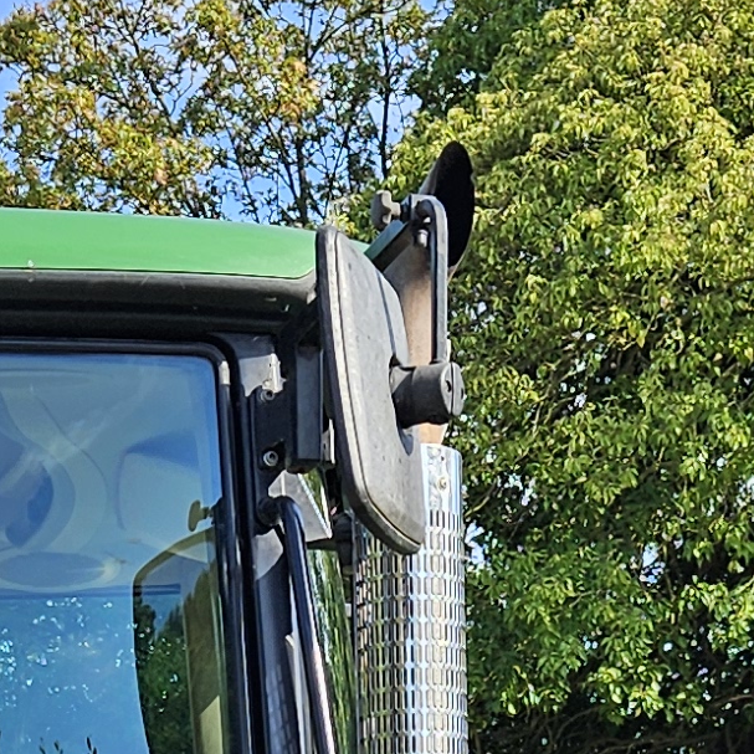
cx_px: 390
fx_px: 3302
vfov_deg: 12.0
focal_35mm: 134
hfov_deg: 13.0
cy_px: 1328
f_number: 1.8
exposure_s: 1/522
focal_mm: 5.4
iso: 25
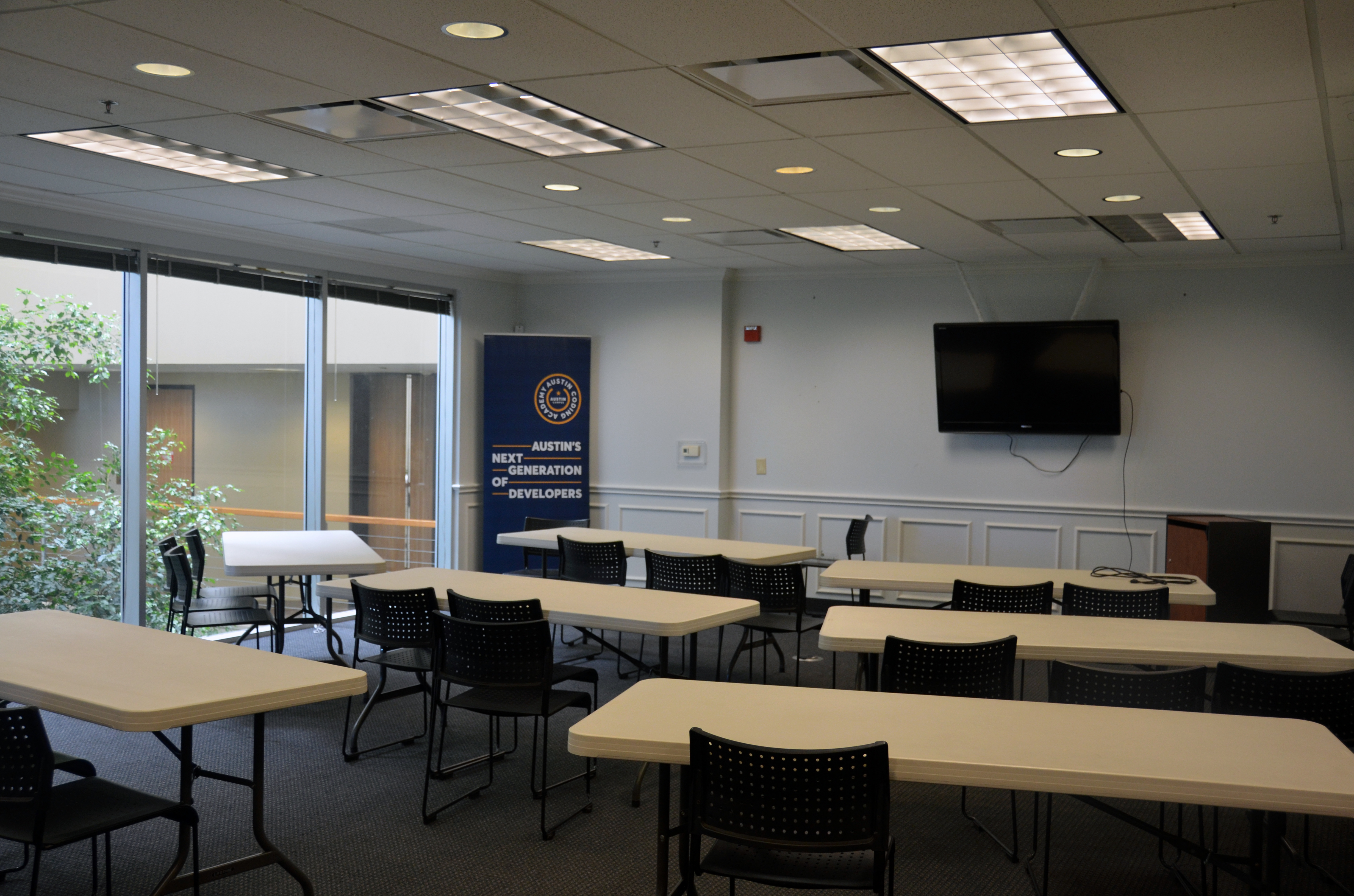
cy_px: 448
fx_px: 1351
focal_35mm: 36
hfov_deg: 53.2
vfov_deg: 36.7
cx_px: 677
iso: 560
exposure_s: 1/60
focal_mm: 24
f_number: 4
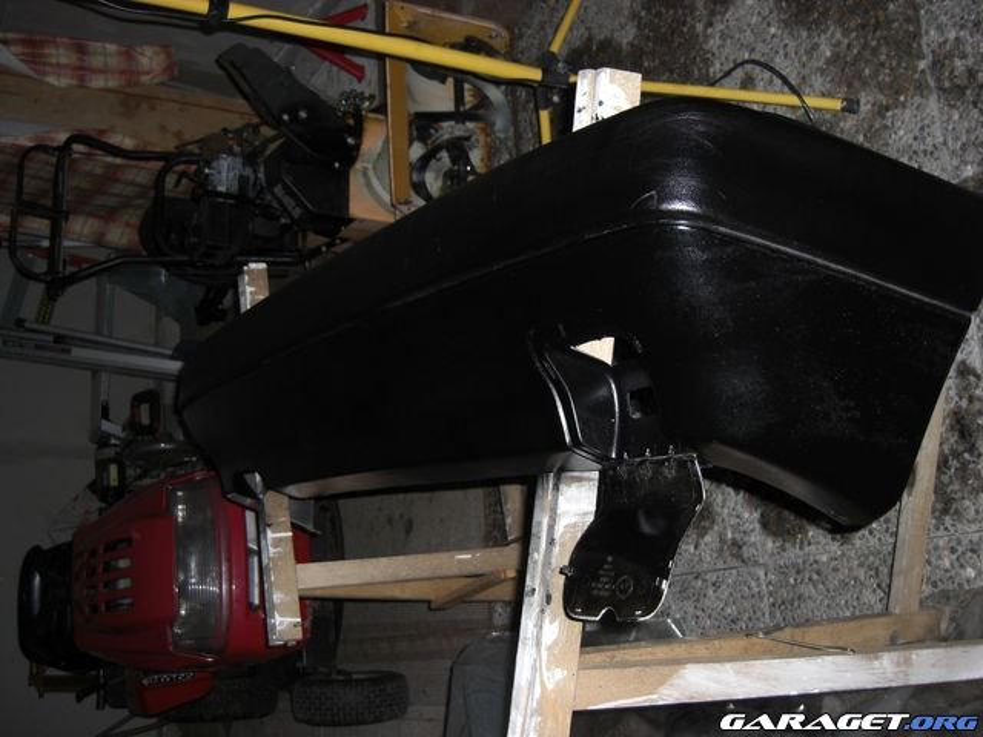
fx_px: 1079
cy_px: 368
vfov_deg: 37.7
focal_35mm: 38
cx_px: 492
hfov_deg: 49.0
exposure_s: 1/30
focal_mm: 7.9
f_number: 2.8
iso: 100
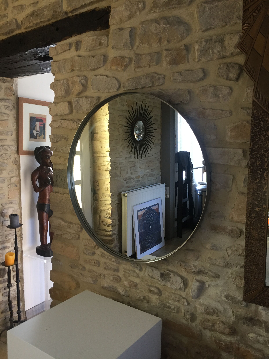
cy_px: 180
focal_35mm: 29
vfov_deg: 61.7
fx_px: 300
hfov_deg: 48.2
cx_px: 134
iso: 64
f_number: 2.2
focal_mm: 4.15
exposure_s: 1/33
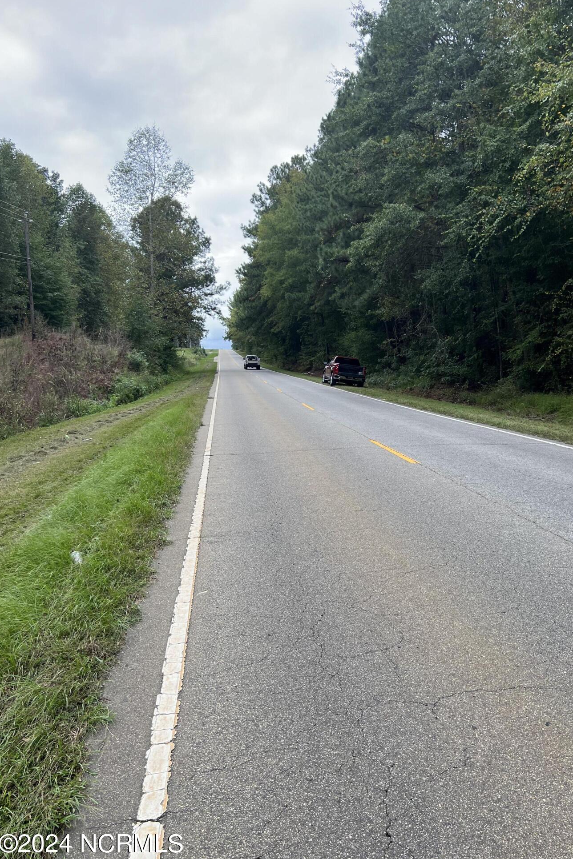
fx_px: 668
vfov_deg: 65.5
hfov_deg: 46.3
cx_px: 330
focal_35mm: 28
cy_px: 440
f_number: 1.5
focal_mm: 5.7
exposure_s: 1/780
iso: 50
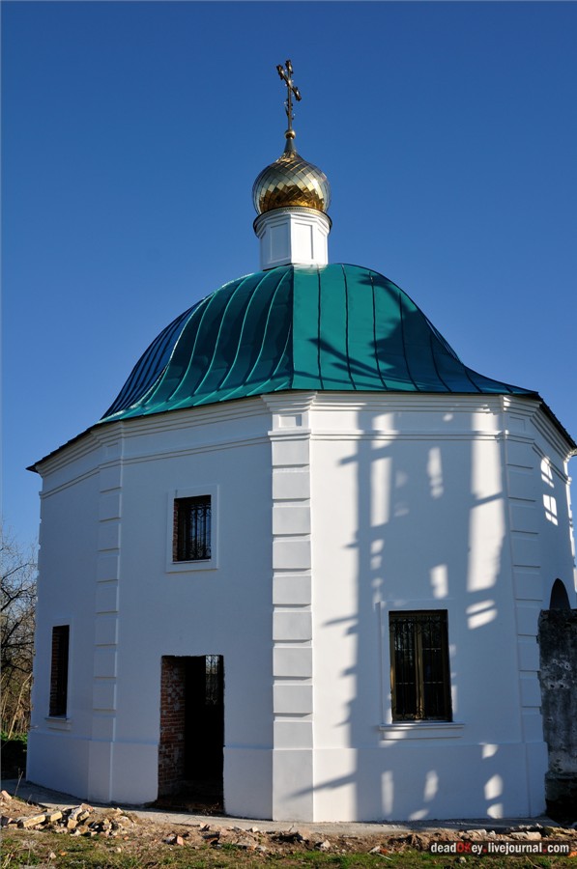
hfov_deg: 36.8
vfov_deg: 53.2
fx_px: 868
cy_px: 434
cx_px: 288
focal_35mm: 36
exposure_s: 1/500
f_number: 7.1
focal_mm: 24
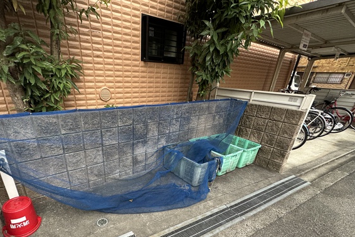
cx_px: 151
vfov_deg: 65.7
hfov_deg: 89.3
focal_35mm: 18
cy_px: 157
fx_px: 178
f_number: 2.2
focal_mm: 2.22
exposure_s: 1/210
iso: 40
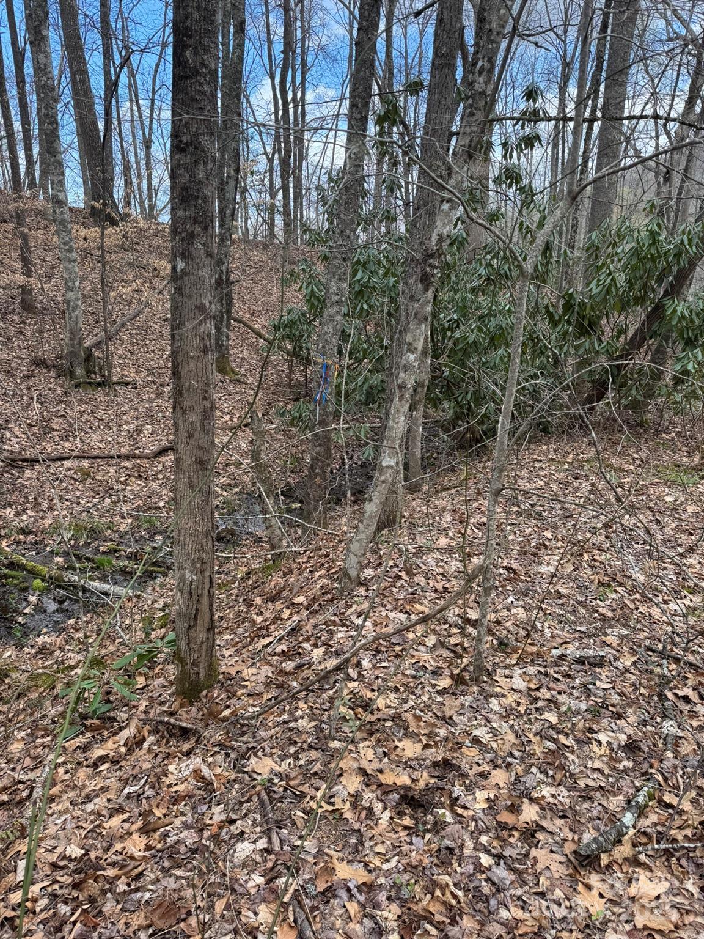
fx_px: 651
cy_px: 470
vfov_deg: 71.6
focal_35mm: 24
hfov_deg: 56.8
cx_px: 352
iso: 80
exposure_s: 1/442
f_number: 1.78
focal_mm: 6.76
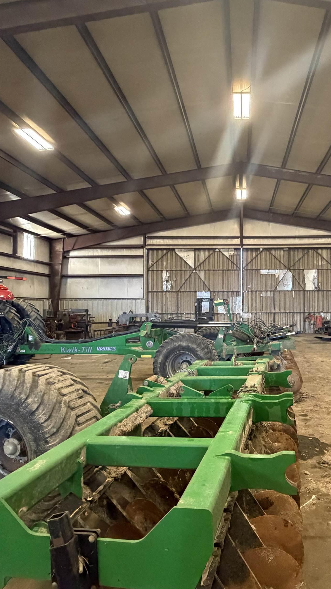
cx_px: 243
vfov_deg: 83.8
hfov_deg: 51.6
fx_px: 328
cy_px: 298
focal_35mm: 21
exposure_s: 1/60
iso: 800
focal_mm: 2.22
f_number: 2.2
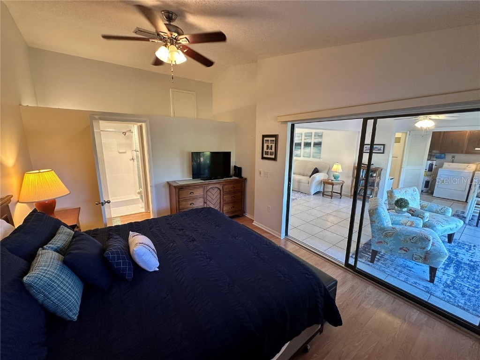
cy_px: 180
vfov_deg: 85.7
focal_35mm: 14
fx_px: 194
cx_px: 240
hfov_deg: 102.1
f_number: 2.2
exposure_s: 1/60
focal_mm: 2.22
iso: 160
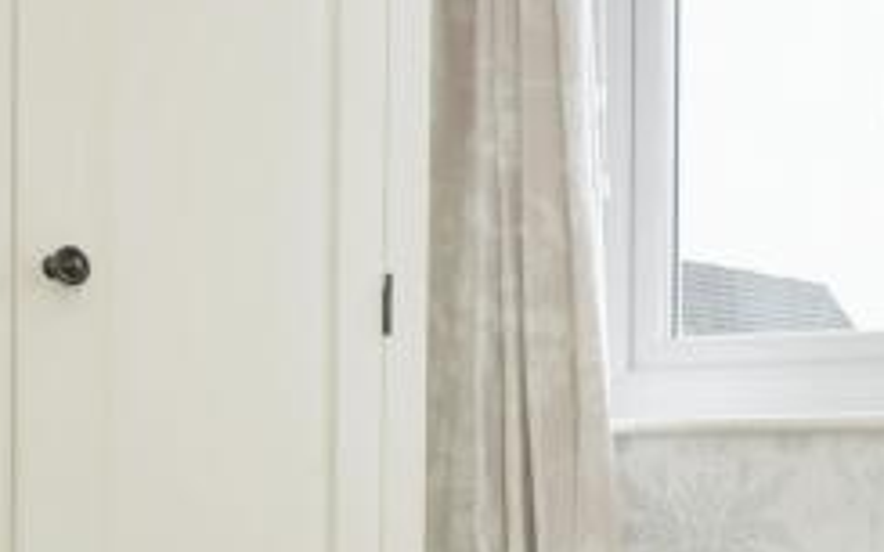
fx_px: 1542
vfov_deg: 20.1
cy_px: 438
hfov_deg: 28.5
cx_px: 1014
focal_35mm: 64
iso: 400
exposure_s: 1/60
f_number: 8
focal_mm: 10
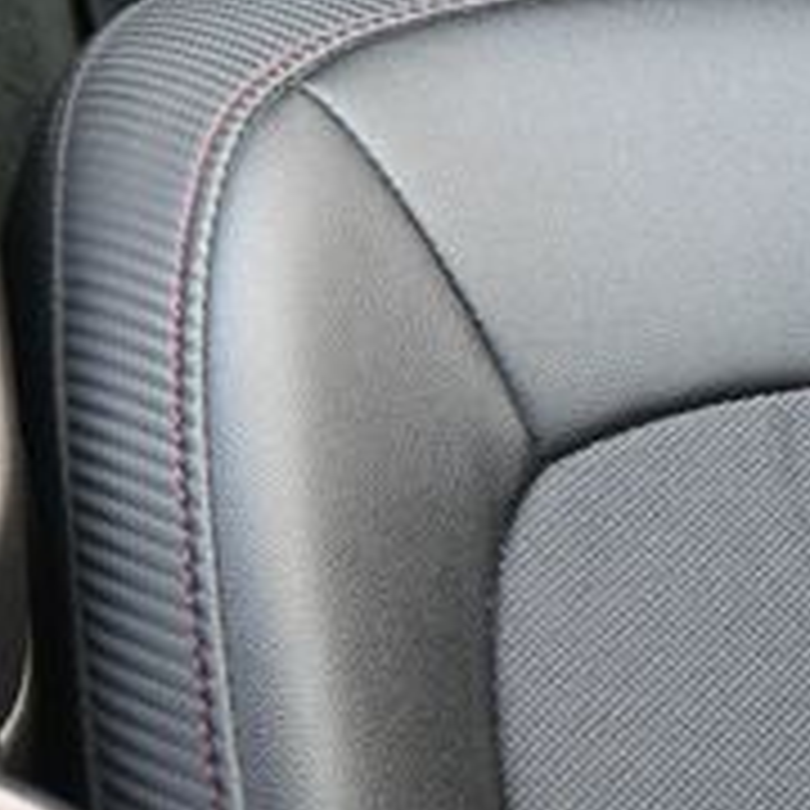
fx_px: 3303
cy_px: -58
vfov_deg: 13.7
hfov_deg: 12.9
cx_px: -580
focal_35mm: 125
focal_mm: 27.5
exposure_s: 1/125
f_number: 4.5
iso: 2200
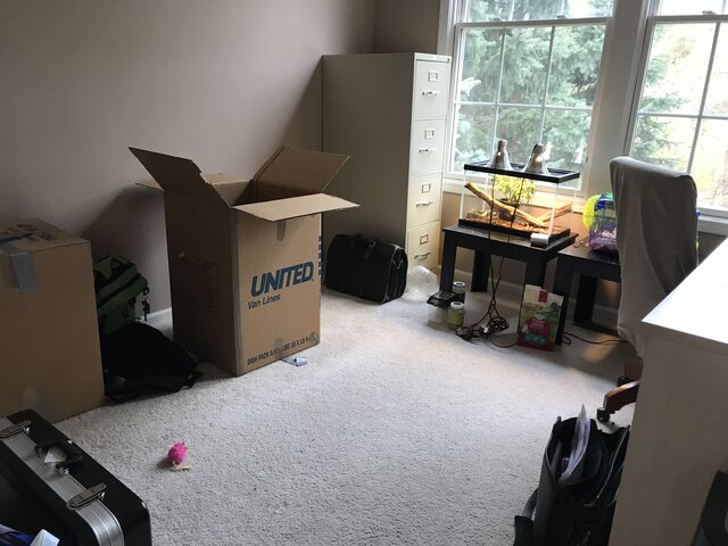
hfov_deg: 63.4
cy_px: 273
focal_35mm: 28
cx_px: 364
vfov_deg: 49.7
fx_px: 589
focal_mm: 3.99
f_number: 1.8
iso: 40
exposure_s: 1/20
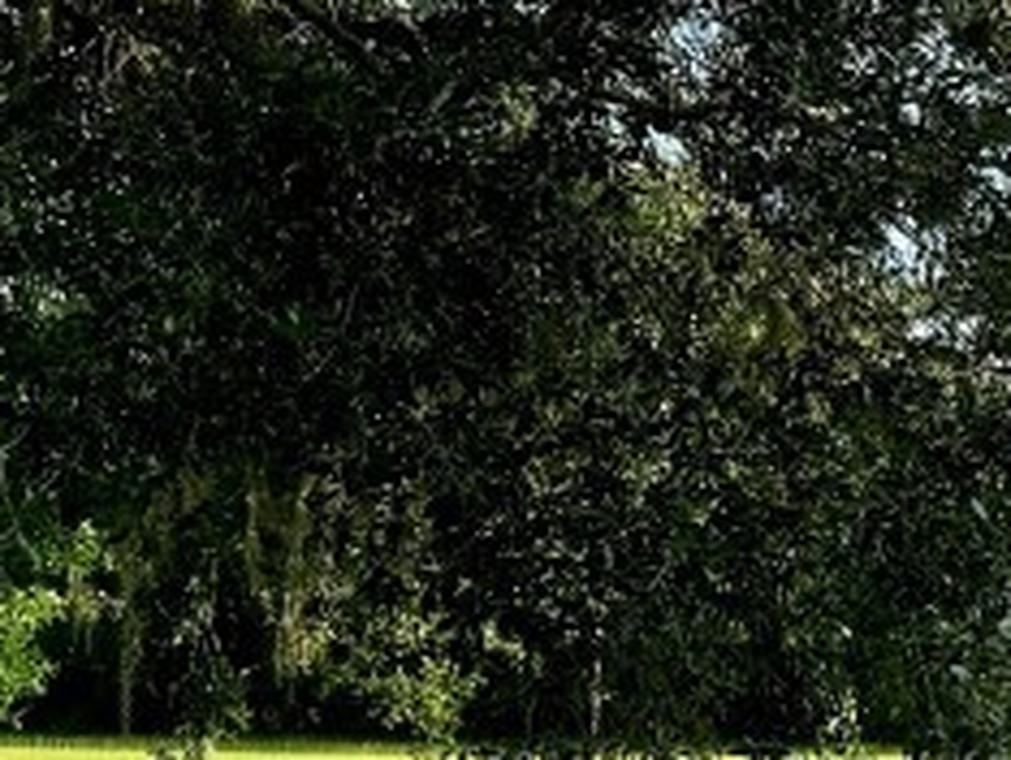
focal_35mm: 105
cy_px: 371
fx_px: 3070
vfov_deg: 14.1
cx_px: 1568
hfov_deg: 16.8
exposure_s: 1/2604
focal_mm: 6.76
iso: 80
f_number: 1.78
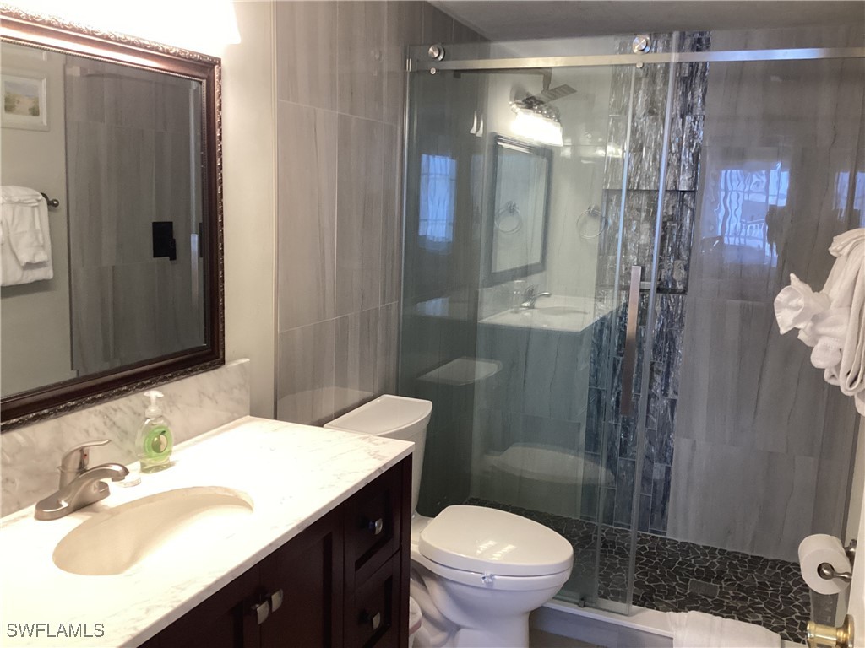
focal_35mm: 31
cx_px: 432
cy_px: 324
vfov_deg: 45.4
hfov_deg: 58.4
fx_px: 775
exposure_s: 1/60
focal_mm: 3.3
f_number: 2.4
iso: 200
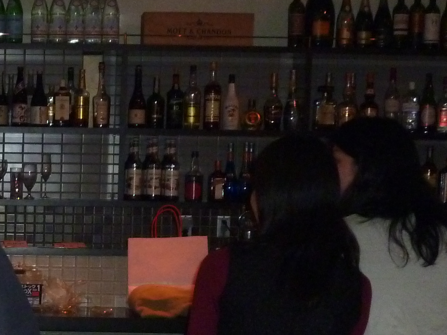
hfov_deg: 17.4
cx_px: -109
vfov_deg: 13.5
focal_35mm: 107
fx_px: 1381
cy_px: 399
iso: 400
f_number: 3.5
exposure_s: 1/30
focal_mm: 6.8
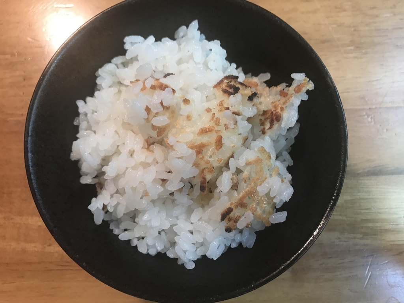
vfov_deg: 49.7
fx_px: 327
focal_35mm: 28
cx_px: 202
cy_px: 152
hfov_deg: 63.4
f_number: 1.8
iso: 40
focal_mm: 3.99
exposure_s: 1/20
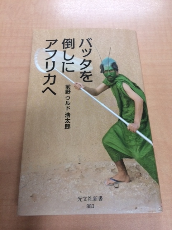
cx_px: 86
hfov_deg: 48.2
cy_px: 115
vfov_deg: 61.7
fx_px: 192
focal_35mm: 29
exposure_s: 1/30
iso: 100
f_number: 2.2
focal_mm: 4.15
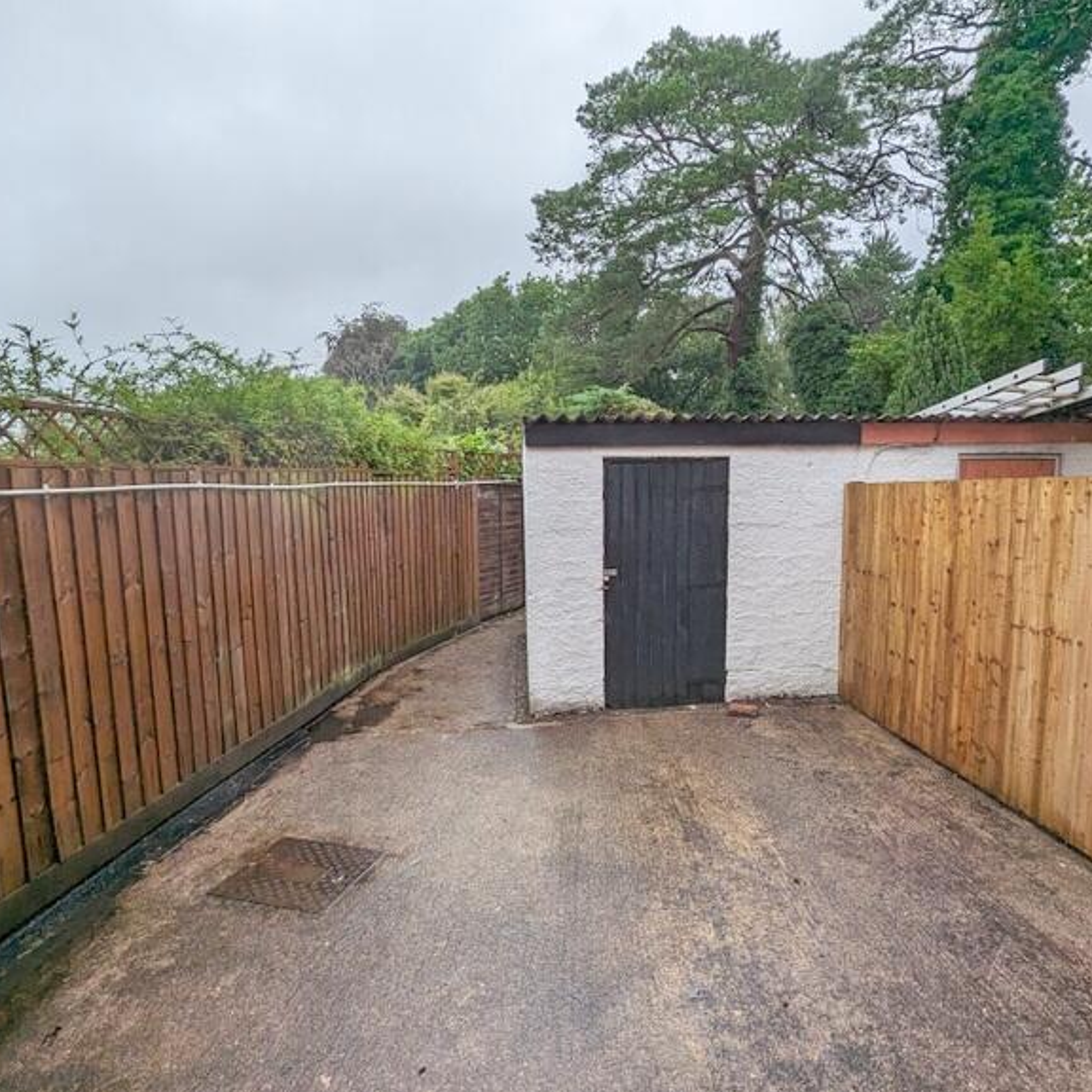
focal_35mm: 16
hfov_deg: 87.0
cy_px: 539
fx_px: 571
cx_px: 616
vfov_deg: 87.4
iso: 47
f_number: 2.2
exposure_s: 1/1859
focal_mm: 1.95
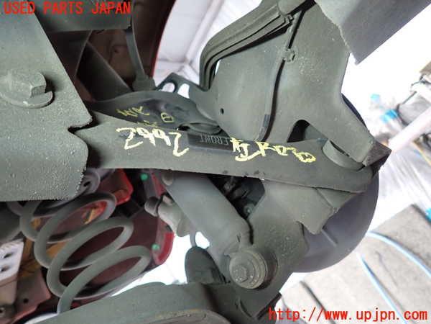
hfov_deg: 69.4
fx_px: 311
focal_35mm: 25
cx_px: 216
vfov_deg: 54.9
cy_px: 162
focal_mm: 4.5
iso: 200
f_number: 2
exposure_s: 1/40
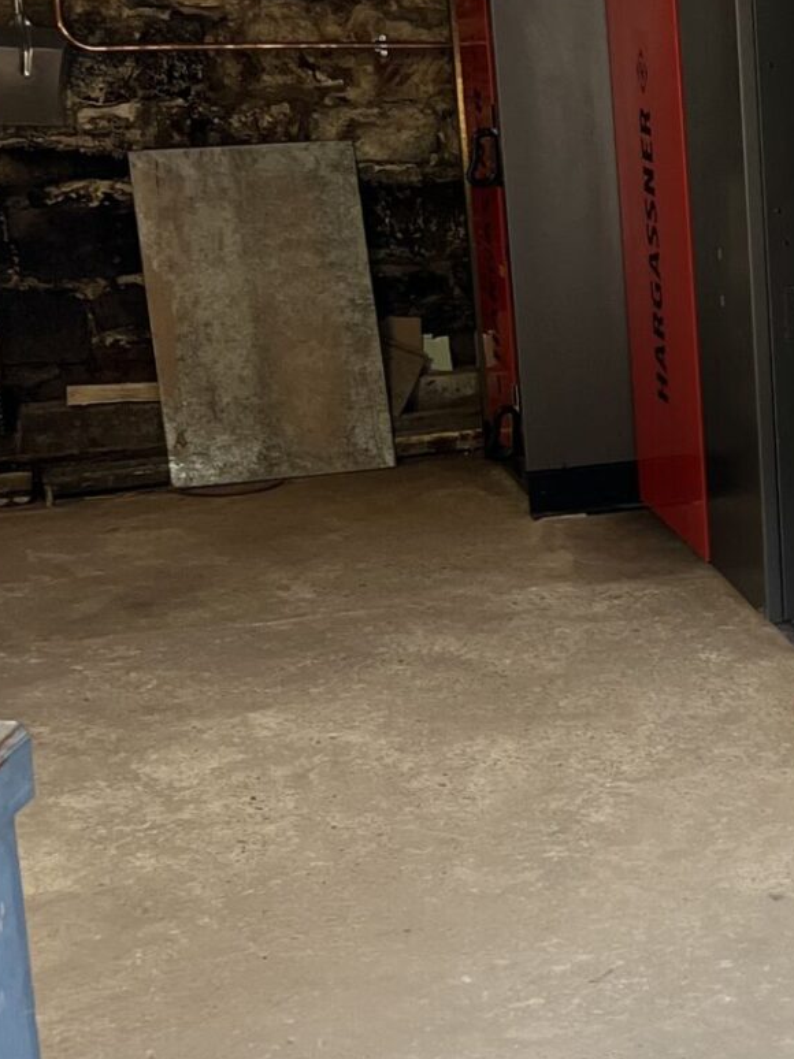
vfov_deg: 22.8
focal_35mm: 86
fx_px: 2632
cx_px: 1207
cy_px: 513
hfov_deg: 15.7
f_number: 1.5
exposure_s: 1/100
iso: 125
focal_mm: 5.7
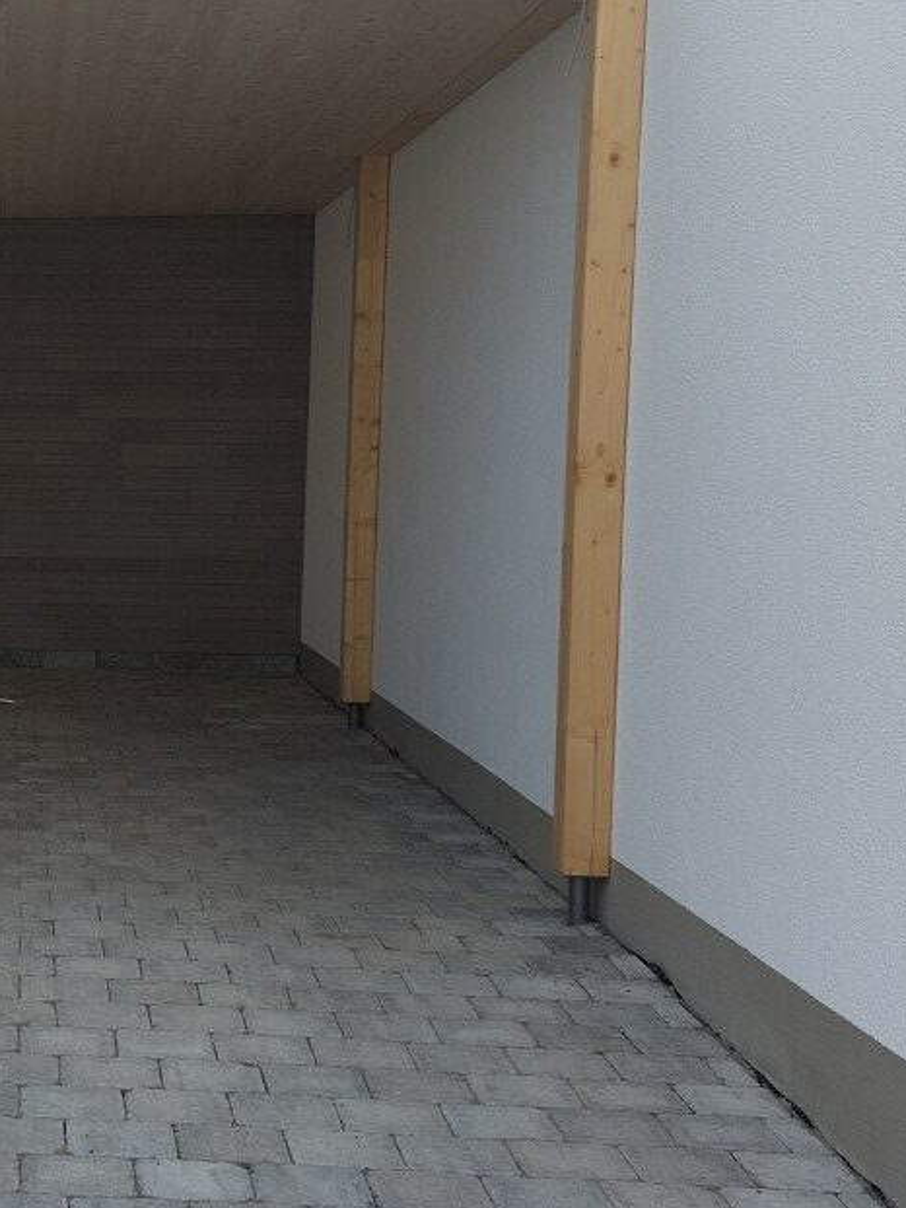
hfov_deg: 23.7
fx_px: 2023
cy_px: 574
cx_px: -74
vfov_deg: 33.2
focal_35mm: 58
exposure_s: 1/478
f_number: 1.8
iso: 25
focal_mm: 5.23
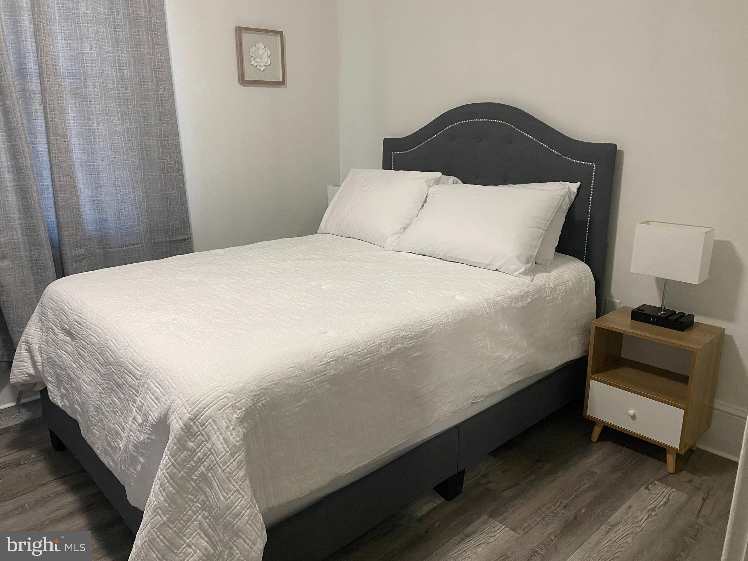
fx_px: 562
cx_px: 374
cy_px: 280
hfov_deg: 67.3
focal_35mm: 26
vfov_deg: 53.1
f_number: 1.8
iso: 320
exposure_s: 1/60
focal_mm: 4.25
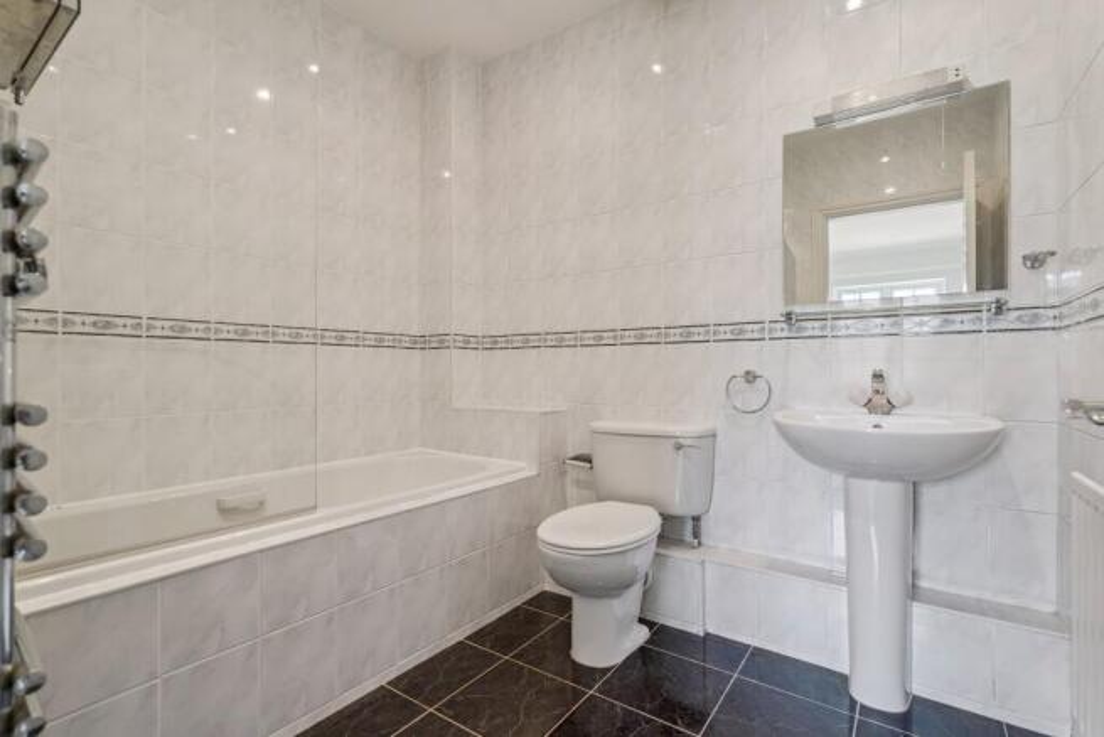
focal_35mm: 16
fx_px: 491
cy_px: 368
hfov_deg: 96.7
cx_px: 552
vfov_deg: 73.8
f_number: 5.6
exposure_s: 1/25
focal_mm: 16
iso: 640
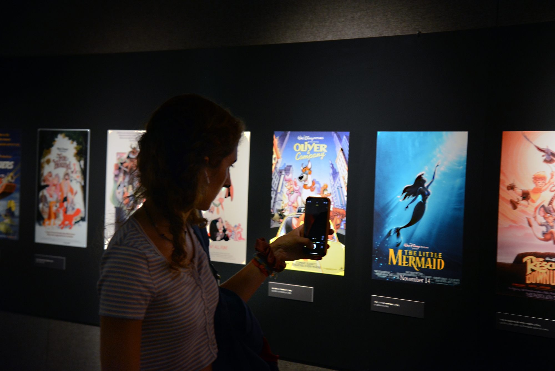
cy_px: 186
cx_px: 278
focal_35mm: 65
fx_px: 1002
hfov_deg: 30.9
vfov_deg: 20.9
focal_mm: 65
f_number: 4
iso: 2000
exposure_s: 1/25
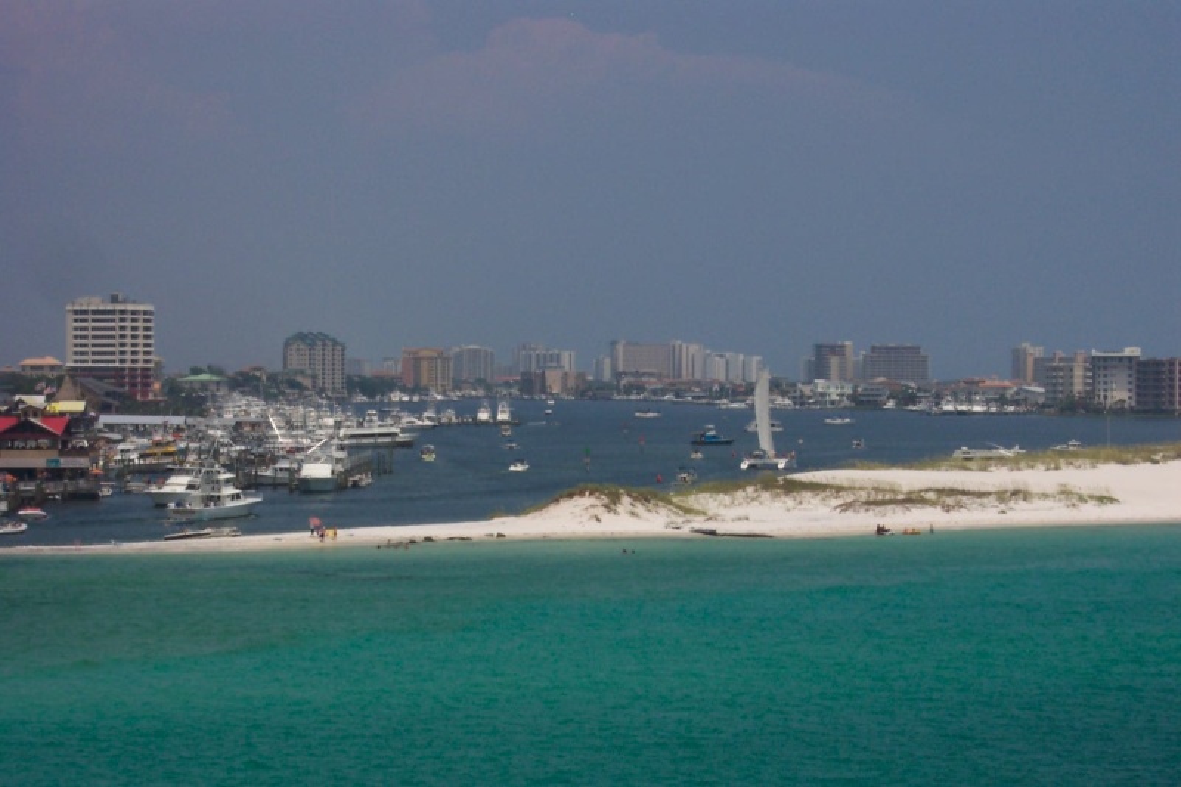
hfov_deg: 18.0
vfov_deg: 12.0
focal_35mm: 114
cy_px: 394
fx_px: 3739
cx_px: 590
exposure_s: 1/700
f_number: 8
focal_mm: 24
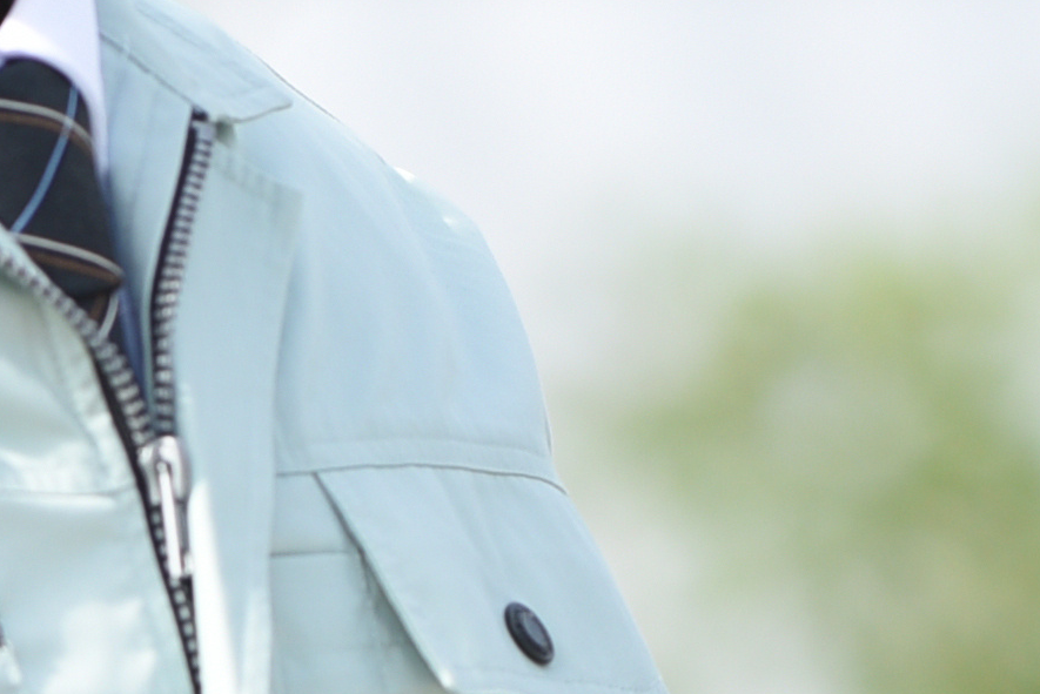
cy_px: 407
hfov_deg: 2.9
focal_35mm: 714
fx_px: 20636
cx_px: 1395
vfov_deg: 1.9
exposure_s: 1/750
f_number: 2.8
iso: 100
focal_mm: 105
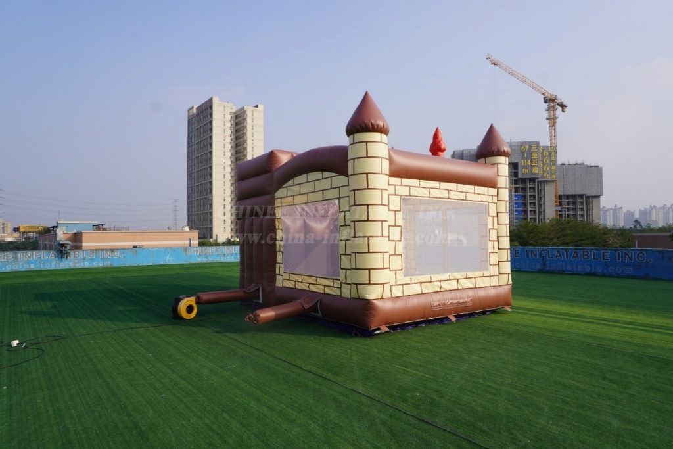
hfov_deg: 73.7
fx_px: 449
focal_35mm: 24
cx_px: 336
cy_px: 224
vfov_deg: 53.1
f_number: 10
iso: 100
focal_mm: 16
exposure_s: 1/160
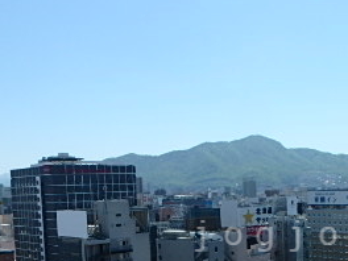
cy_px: 236
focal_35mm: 51
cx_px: 285
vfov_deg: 27.5
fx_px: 513
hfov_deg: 36.1
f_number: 6
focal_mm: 3.7
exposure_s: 1/500
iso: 125
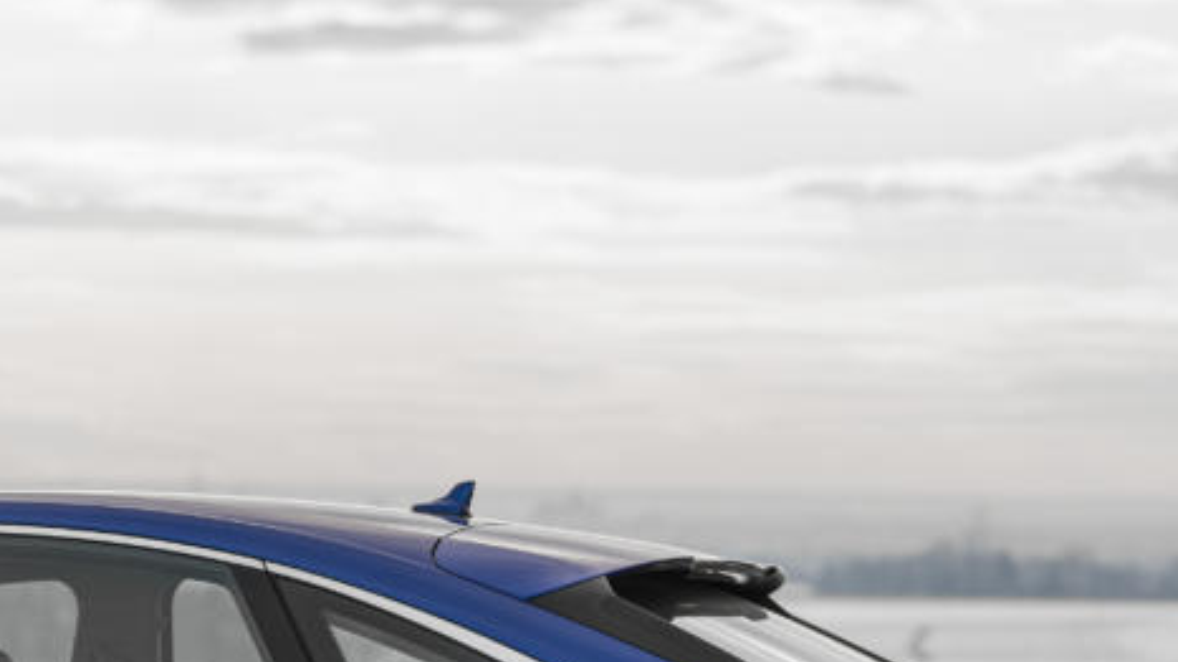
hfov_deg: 6.5
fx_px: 10275
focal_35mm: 329
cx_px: -68
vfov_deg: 3.7
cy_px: 758
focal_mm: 122
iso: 100
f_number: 4
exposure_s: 1/500
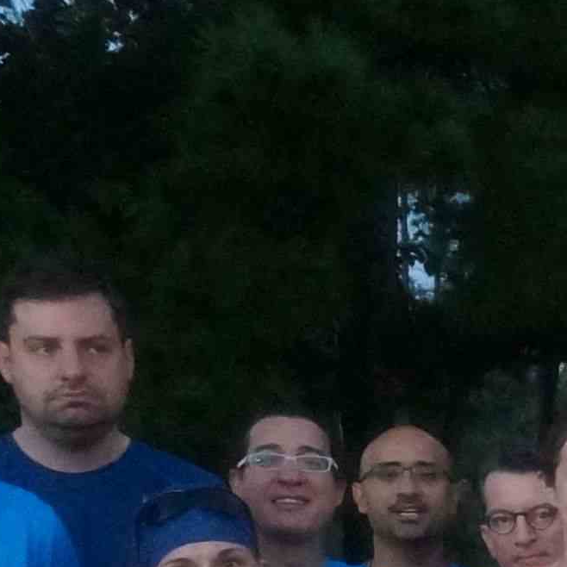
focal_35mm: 152
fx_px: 2817
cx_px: 1511
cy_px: 810
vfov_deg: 11.1
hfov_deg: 9.7
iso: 3200
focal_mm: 16
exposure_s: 1/160
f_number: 4
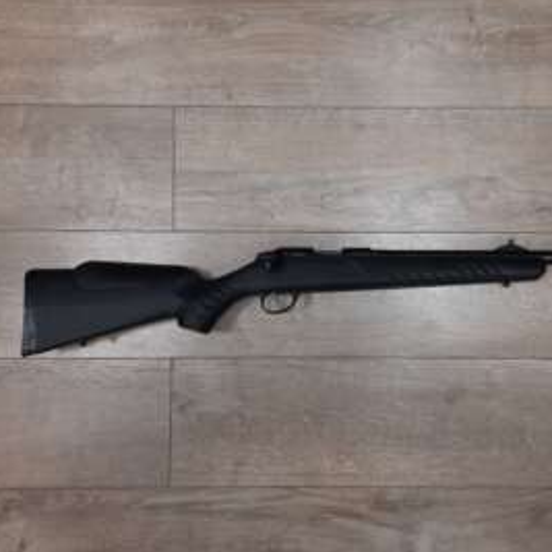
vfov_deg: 54.0
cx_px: 364
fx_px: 541
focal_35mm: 30
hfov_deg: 53.1
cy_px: 273
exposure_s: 1/50
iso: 100
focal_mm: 4.6
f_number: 2
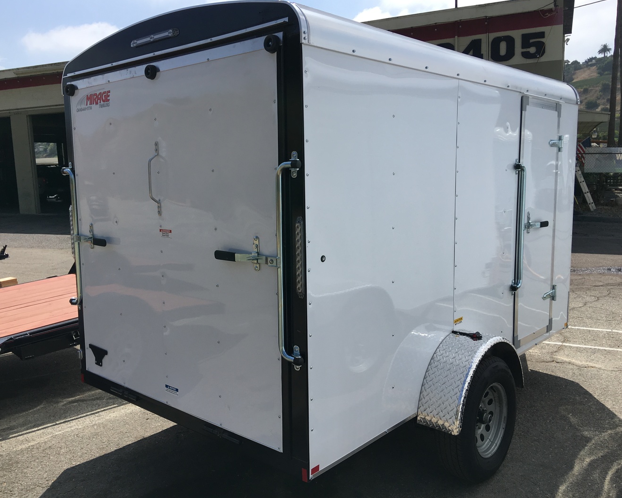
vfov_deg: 47.1
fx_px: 571
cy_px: 246
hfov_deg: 57.2
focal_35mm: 31
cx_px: 310
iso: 25
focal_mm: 4.15
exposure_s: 1/1876
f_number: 2.2
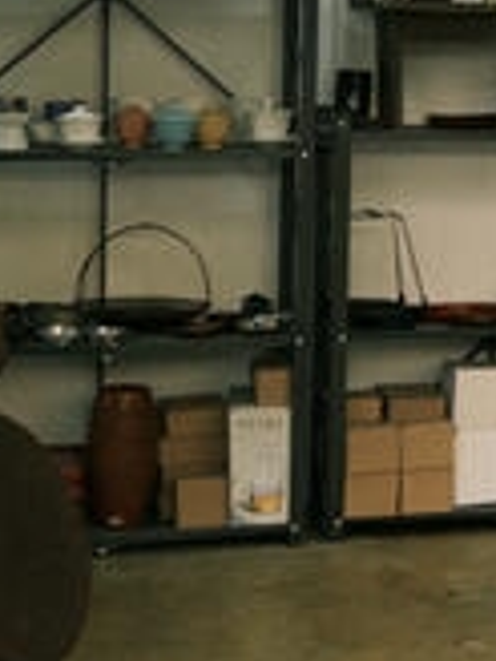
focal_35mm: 146
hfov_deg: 9.2
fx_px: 2789
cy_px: 44
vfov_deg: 13.4
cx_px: 1153
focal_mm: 6.76
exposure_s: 1/200
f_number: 1.78
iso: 64
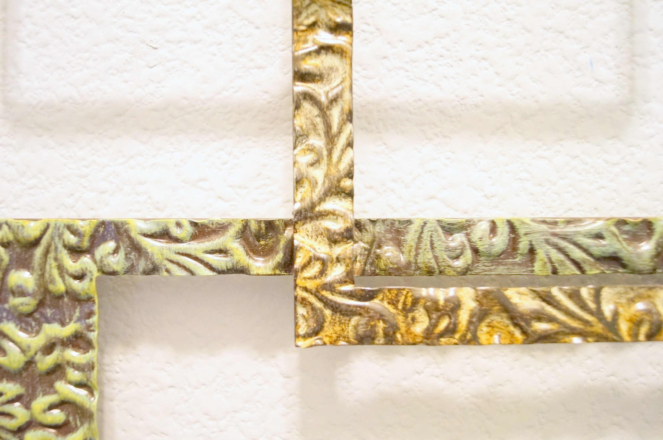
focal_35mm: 36
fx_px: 662
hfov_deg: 53.2
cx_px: 332
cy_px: 220
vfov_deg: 36.8
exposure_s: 1/15
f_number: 4
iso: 3200
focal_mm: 24
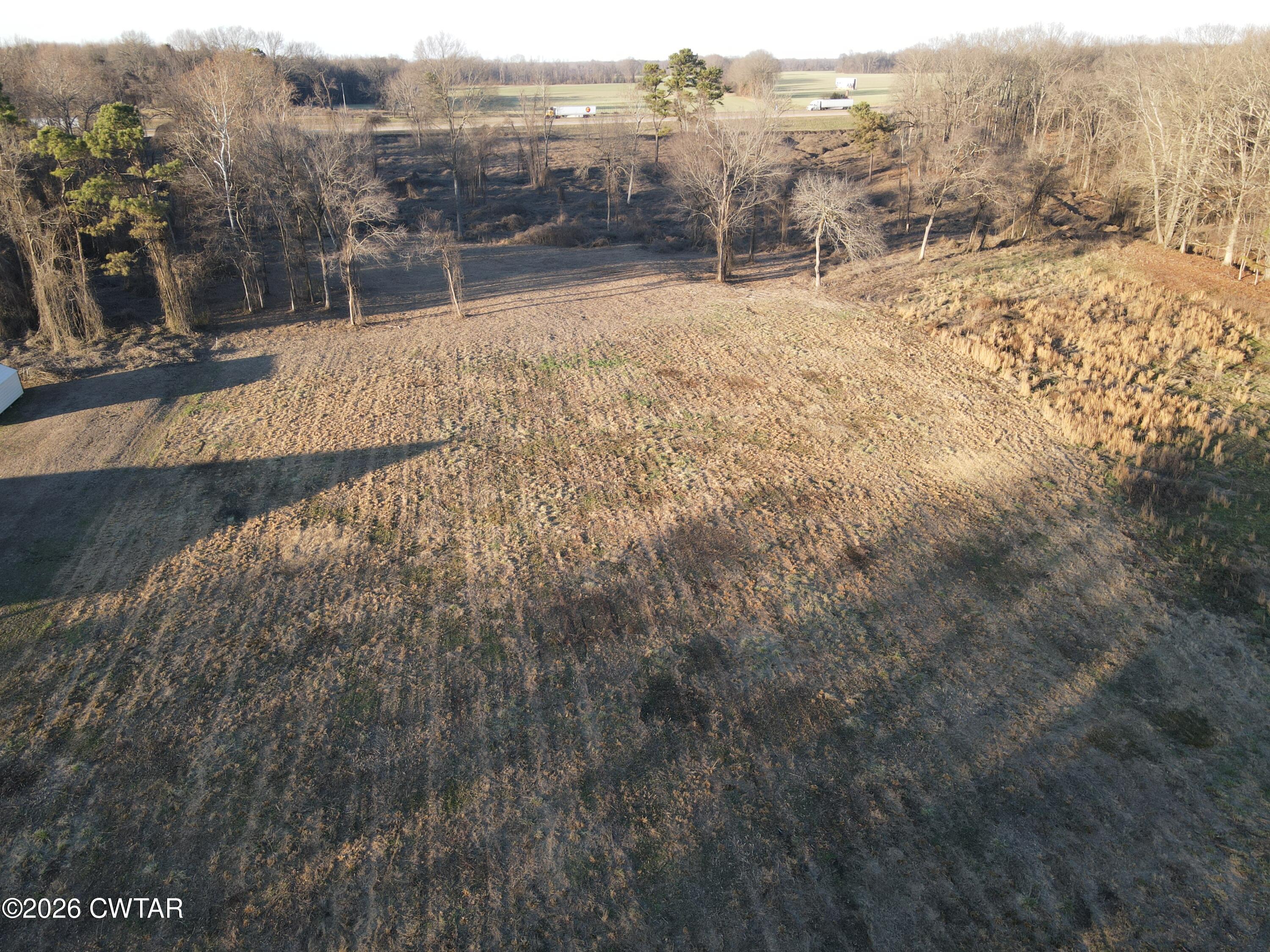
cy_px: 476
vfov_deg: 56.8
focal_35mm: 24
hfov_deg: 71.6
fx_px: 881
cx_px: 635
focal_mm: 4.5
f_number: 2.8
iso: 100
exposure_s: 1/120
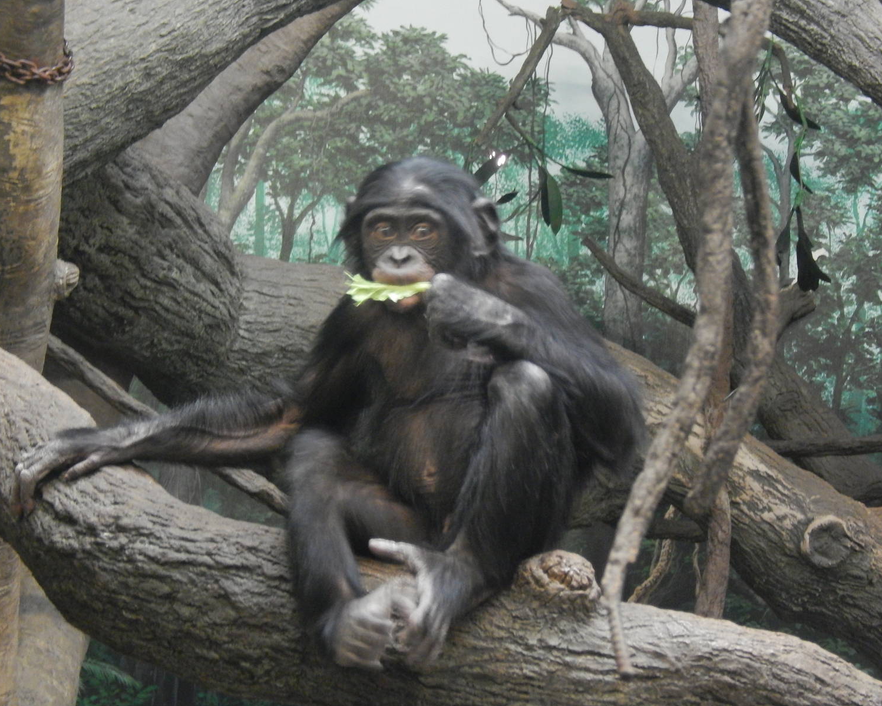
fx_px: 4412
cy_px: 353
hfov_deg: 11.4
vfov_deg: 9.1
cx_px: 435
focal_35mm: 169
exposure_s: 1/6
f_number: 5.1
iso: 800
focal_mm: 28.7
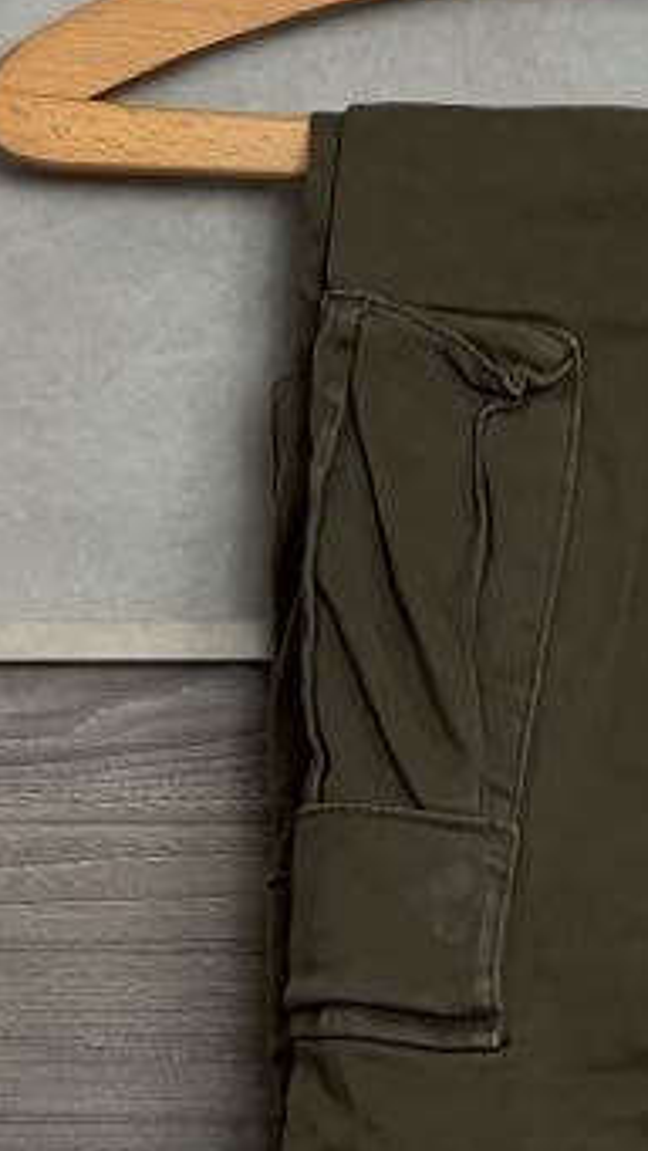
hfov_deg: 4.6
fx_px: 8119
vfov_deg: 8.1
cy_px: 800
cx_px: 631
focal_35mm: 266
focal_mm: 9
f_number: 2.8
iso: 160
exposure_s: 1/99
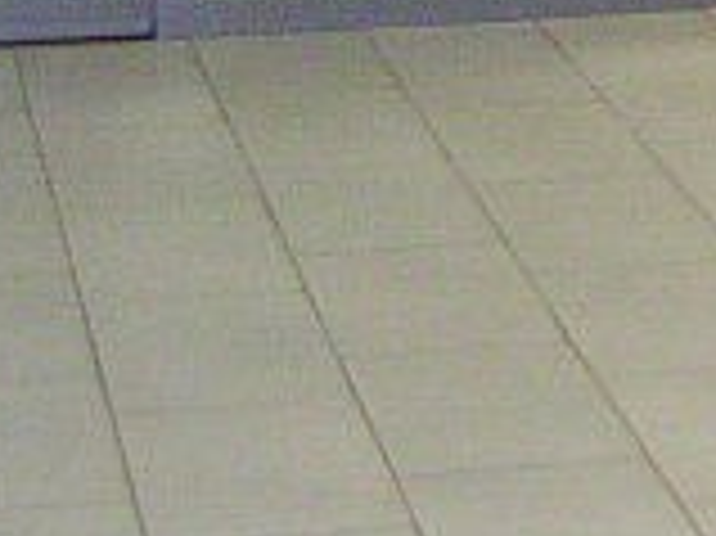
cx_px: 1815
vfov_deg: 6.0
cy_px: -716
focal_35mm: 238
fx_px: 4919
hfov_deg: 7.7
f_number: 2.7
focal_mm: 5.6
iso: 399
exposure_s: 1/60
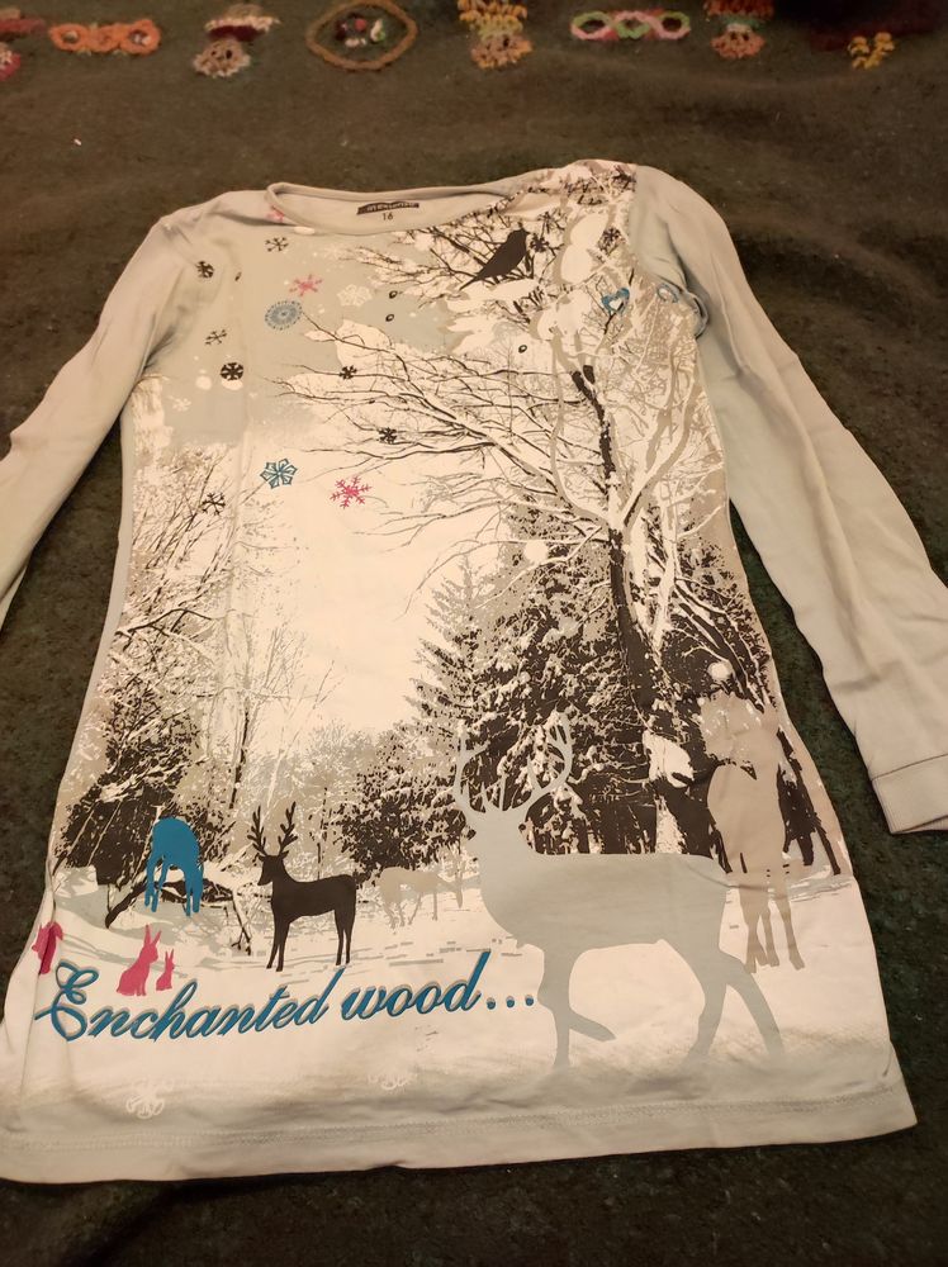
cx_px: 474
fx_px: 914
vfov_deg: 69.4
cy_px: 634
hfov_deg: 54.8
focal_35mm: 25
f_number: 1.79
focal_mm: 4.7
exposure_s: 1/33
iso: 1712
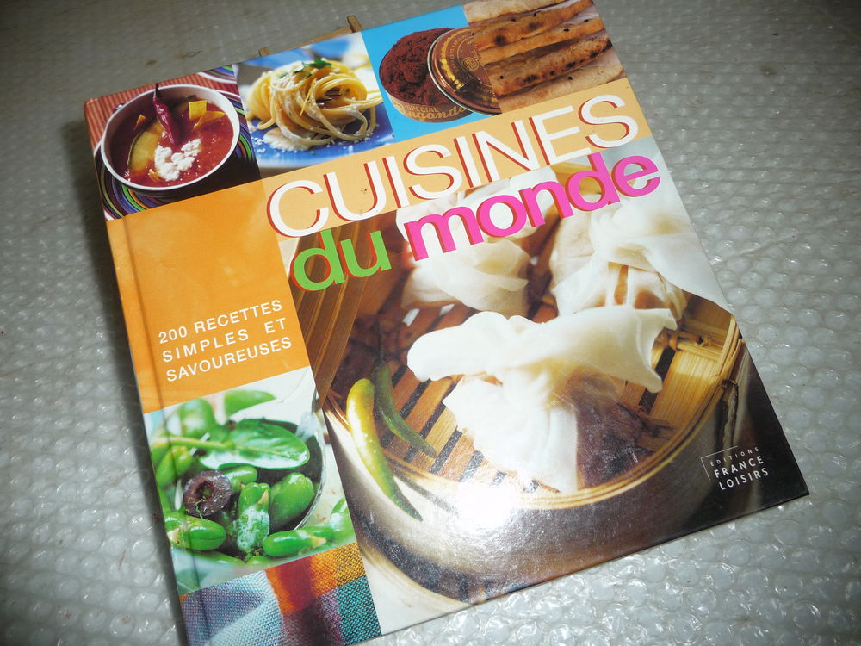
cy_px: 323
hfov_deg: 63.4
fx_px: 696
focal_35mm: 28
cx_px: 430
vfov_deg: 49.7
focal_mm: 4.7
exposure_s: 1/30
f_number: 3.3
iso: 100
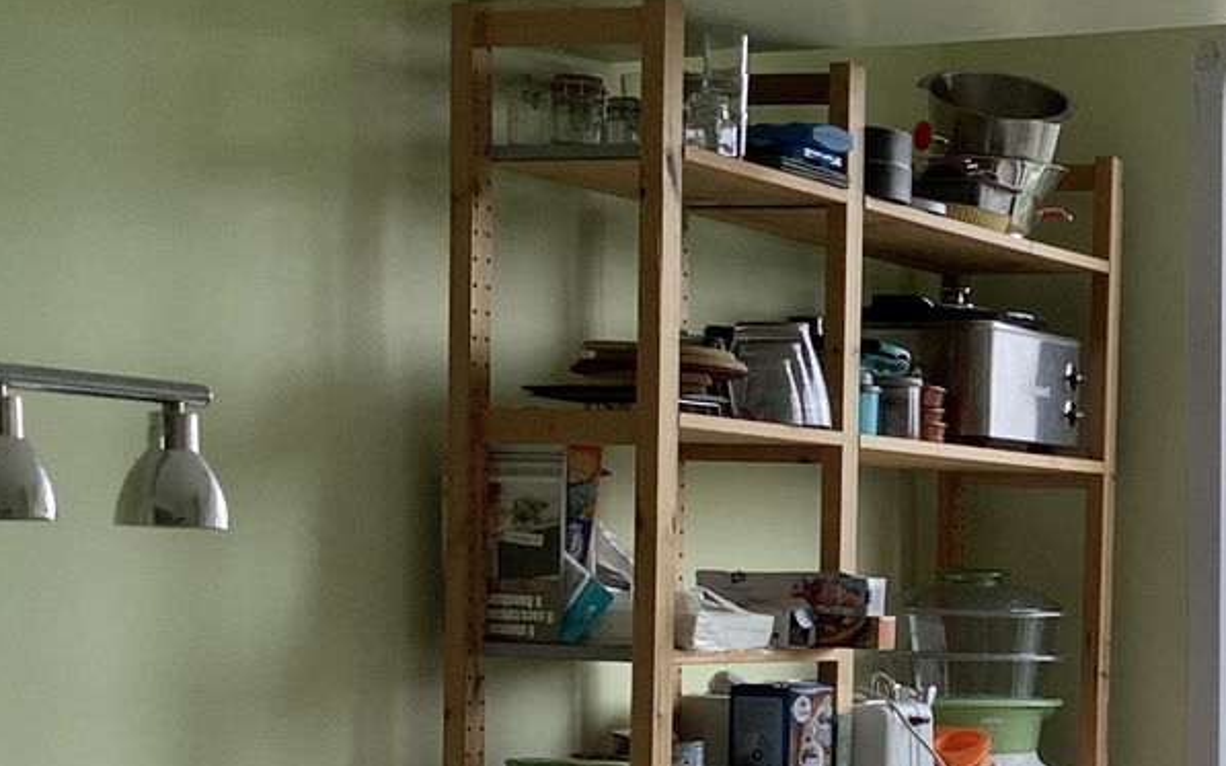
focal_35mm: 88
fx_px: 2940
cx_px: 1306
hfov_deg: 22.4
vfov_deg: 14.6
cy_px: 731
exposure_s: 1/100
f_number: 2.4
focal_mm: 3.3
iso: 32
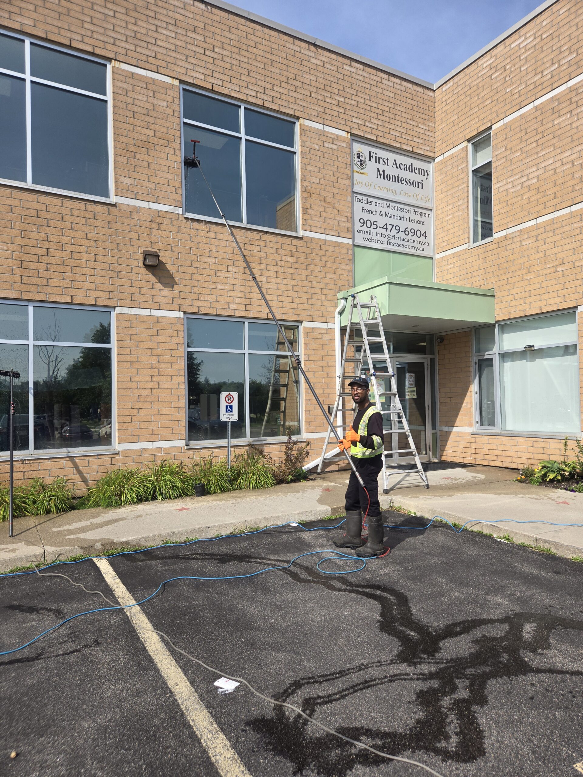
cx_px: 292
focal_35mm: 23
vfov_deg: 73.9
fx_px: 516
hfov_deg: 58.9
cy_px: 388
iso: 25
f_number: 1.8
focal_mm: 5.4
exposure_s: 1/1484
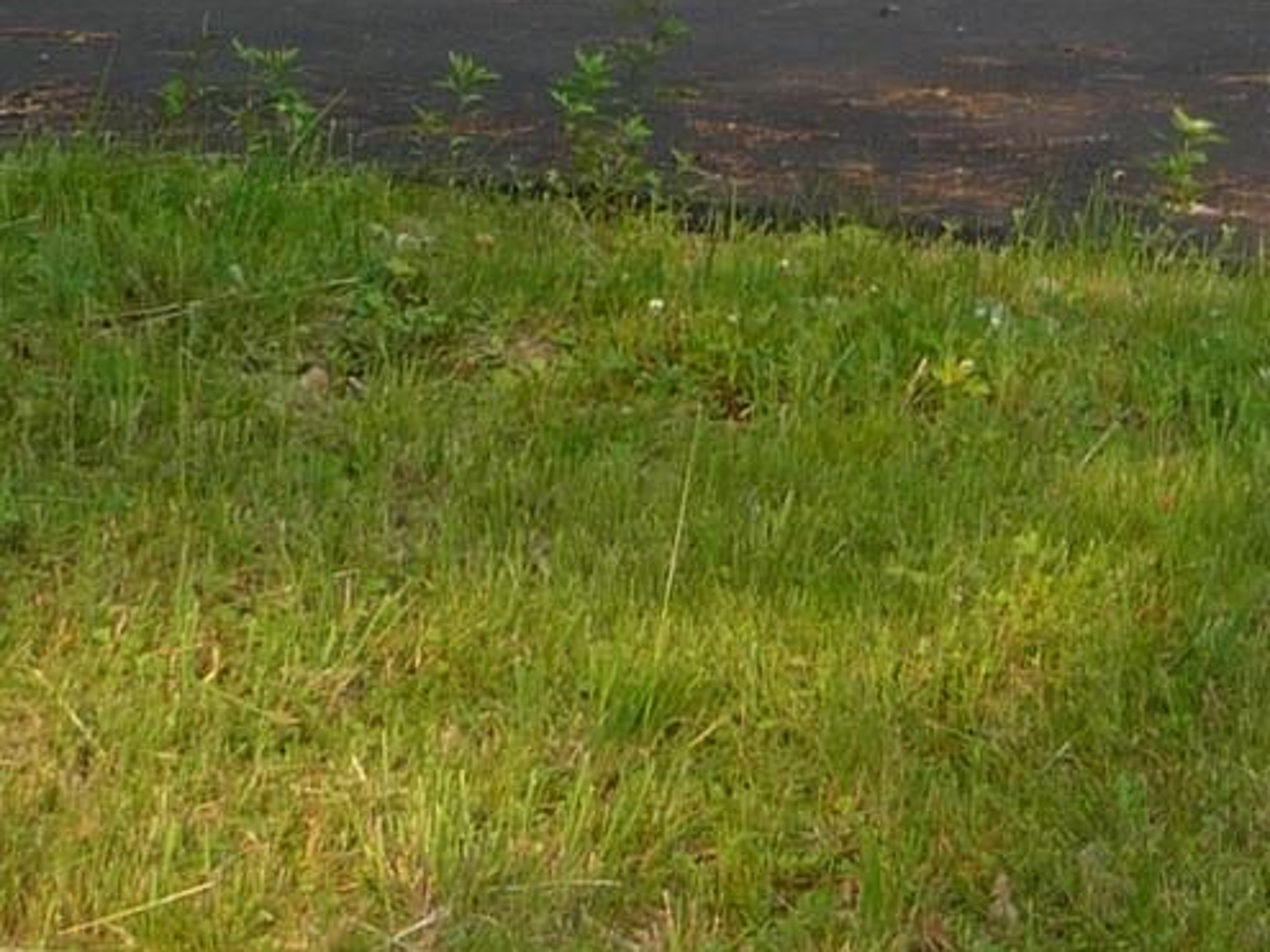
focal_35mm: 120
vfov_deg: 11.4
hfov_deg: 15.0
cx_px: 2009
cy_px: -790
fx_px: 4402
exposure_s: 1/200
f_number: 3.3
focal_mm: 4.7
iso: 100
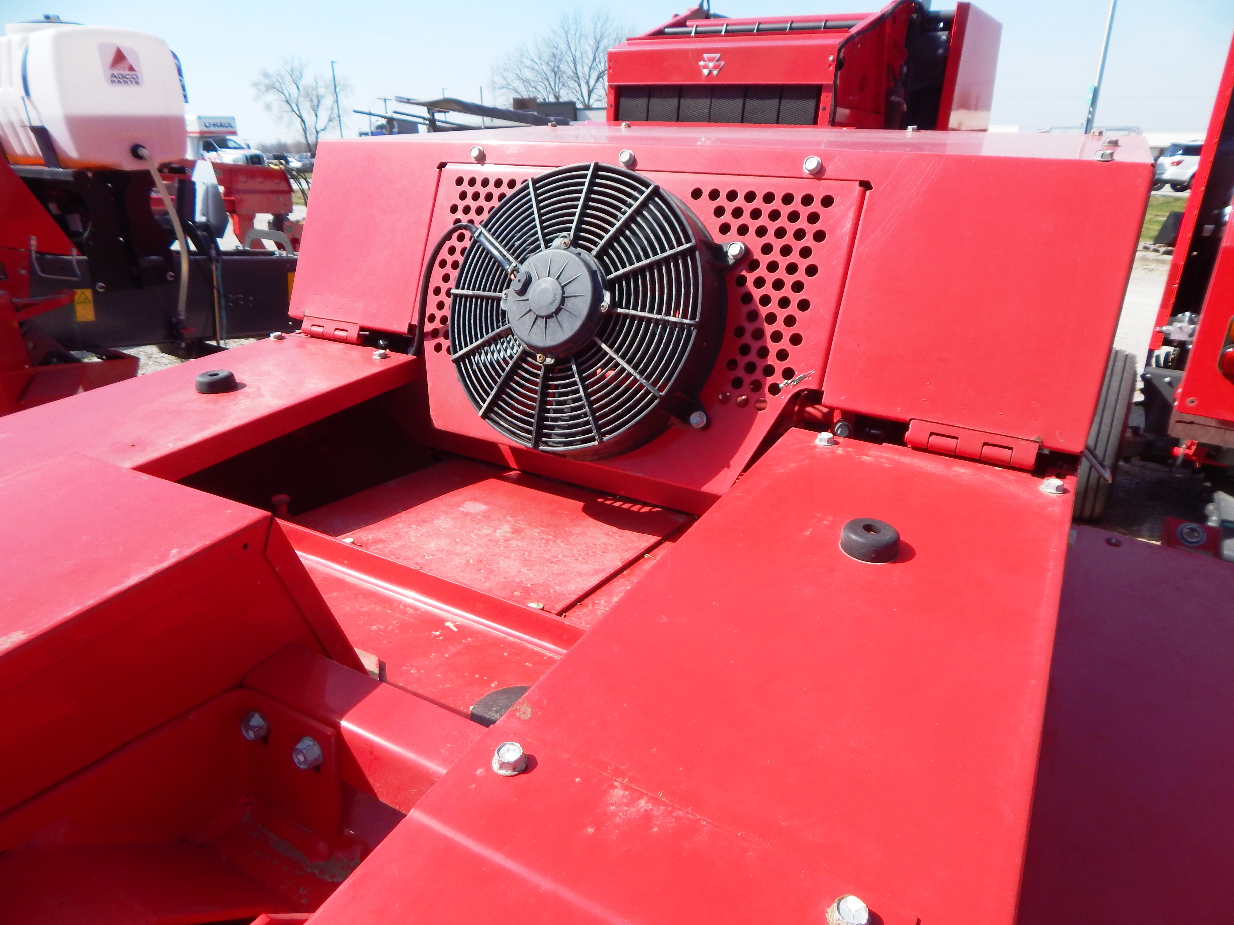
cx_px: 617
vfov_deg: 61.1
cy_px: 462
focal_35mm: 22
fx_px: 784
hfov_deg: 76.4
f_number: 3
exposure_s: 1/1250
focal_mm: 4
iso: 125
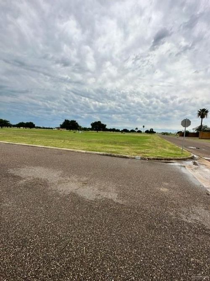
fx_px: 113
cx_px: 105
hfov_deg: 85.7
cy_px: 140
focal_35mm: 14
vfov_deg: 102.1
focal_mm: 2.22
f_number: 2.2
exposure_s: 1/1642
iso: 50
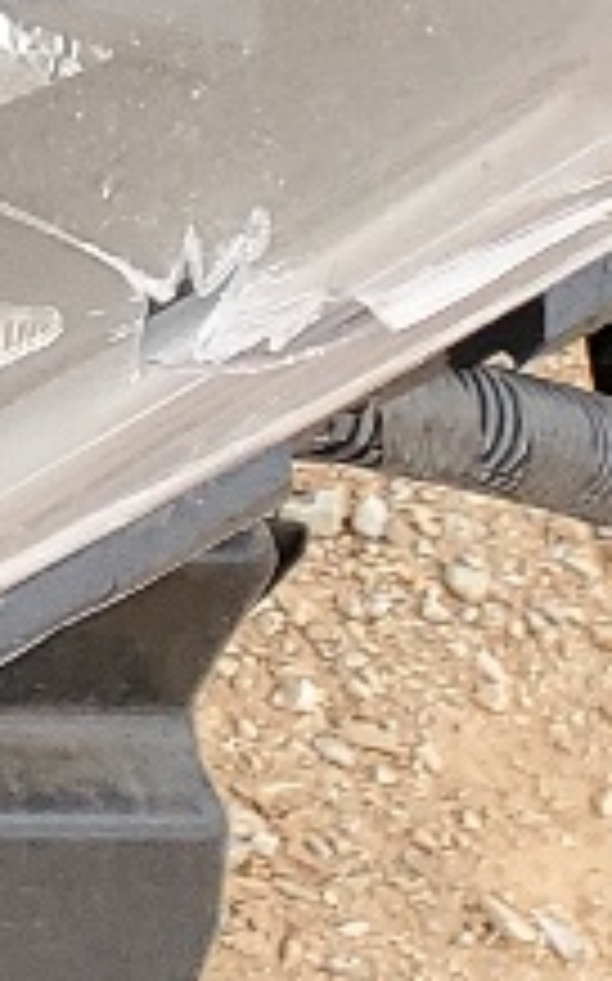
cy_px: -828
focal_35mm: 202
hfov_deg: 4.8
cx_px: -2853
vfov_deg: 9.8
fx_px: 5398
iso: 50
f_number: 1.5
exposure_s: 1/294
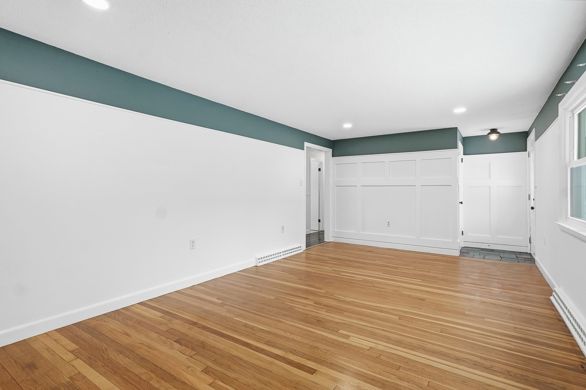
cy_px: 195
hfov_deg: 95.0
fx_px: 268
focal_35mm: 16
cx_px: 293
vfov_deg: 72.0
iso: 800
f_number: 7.1
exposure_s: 1/640
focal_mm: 11
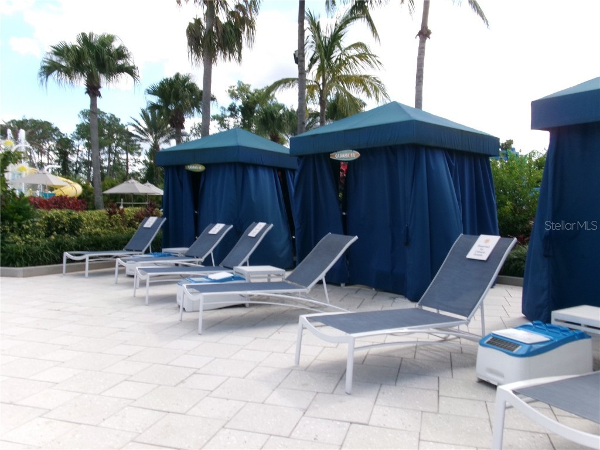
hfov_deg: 63.4
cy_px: 225
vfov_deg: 49.7
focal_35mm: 28
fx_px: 485
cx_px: 300
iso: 100
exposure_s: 1/52
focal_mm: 5.1
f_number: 10.8
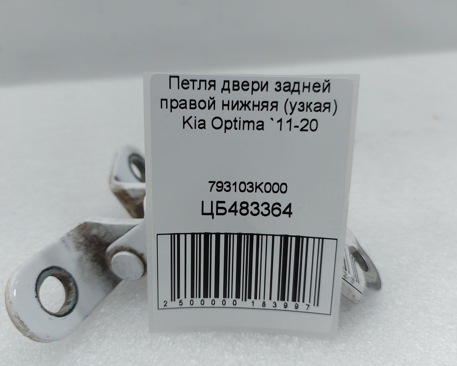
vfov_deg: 54.9
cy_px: 187
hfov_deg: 66.0
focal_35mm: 26
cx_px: 221
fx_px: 352
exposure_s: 1/100
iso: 50
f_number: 1.8
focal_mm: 5.23
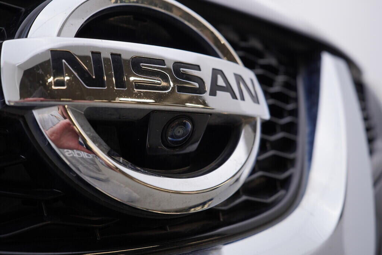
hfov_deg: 53.1
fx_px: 382
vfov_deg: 36.9
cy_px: 128
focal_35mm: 36
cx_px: 191
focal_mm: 24
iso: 125
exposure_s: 1/80
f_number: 4
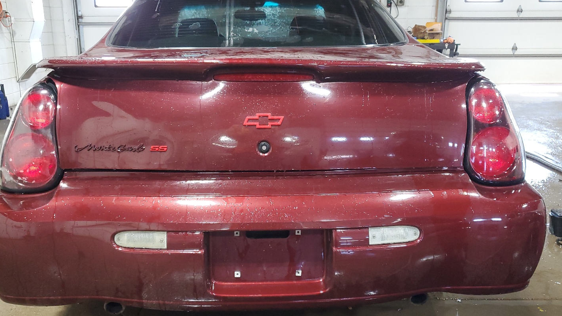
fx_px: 477
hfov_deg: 61.0
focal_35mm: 32
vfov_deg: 36.7
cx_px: 269
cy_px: 170
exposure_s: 1/60.2
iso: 187
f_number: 1.5
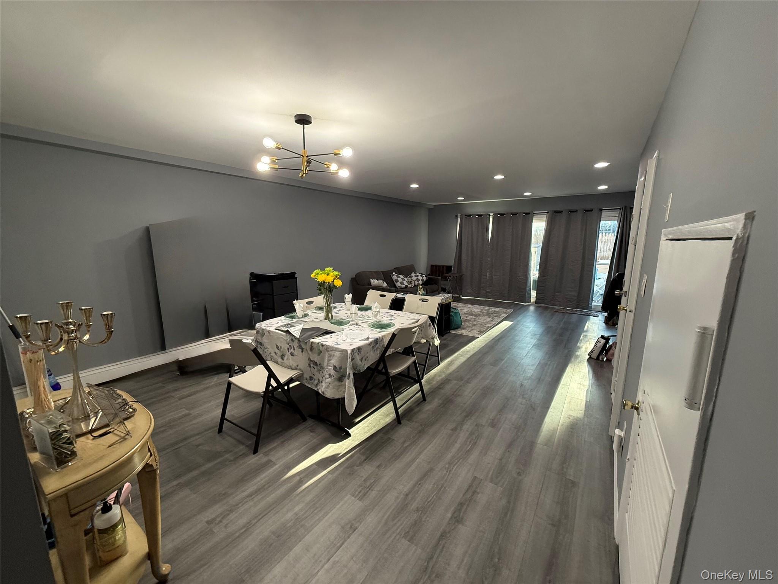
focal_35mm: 14
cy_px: 292
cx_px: 389
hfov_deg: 102.1
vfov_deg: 85.7
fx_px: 315
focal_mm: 2.22
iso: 250
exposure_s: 1/120
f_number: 2.2
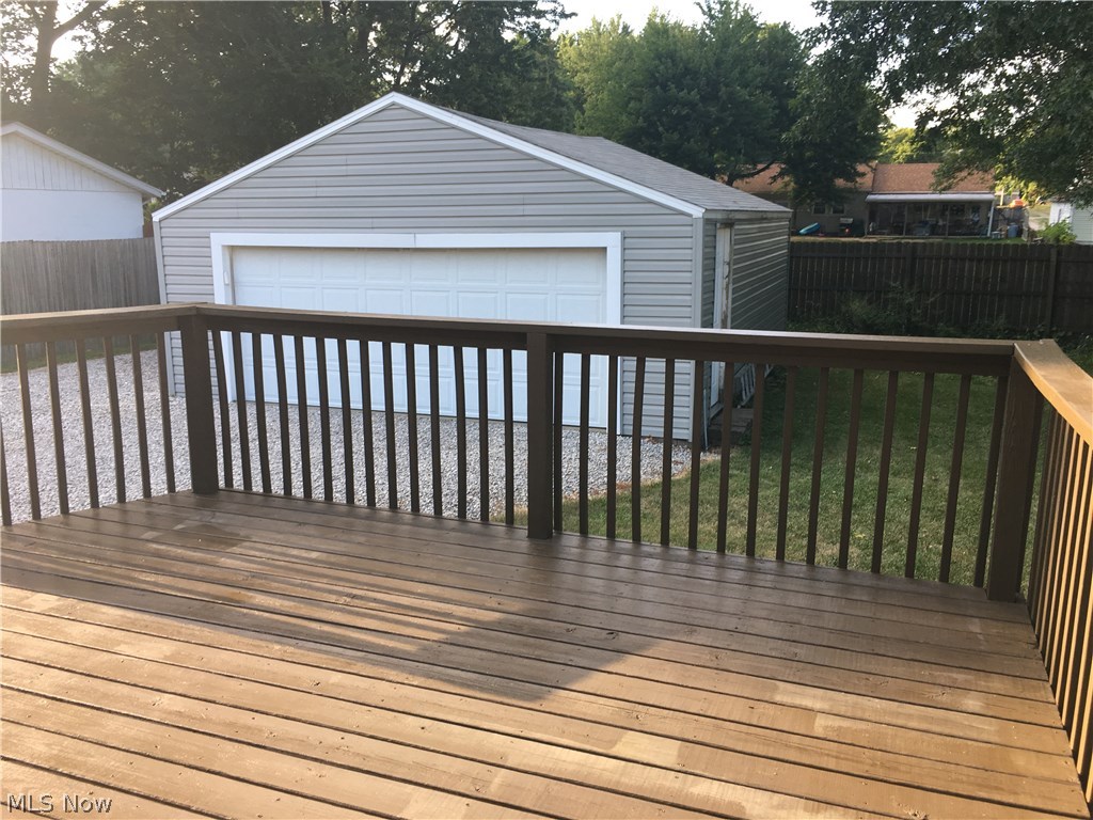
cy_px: 410
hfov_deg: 61.7
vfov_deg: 48.2
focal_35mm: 29
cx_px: 546
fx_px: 916
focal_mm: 4.15
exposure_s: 1/139
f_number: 2.2
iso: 25
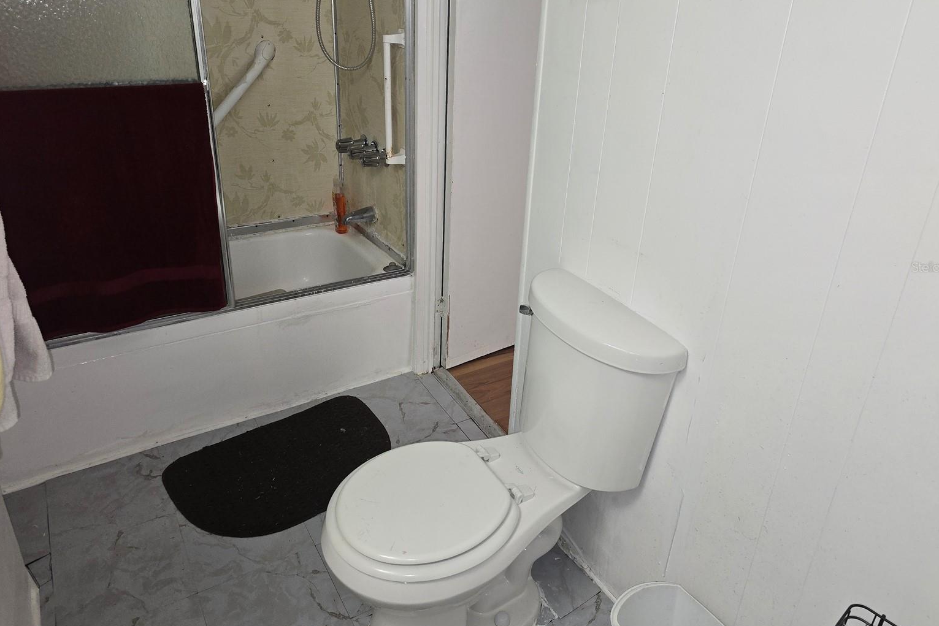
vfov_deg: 51.1
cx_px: 479
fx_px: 652
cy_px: 267
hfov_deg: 71.5
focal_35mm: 25
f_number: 1.7
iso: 125
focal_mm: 6.3
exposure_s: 1/60
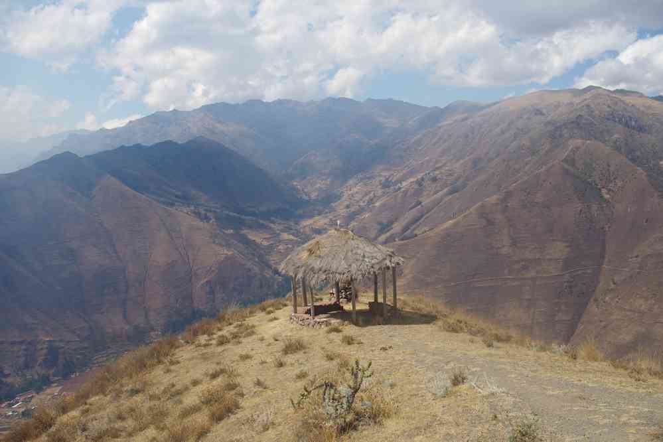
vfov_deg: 43.6
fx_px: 552
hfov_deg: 61.9
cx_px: 332
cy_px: 221
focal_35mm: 30
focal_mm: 20
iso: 200
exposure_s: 1/100
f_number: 11
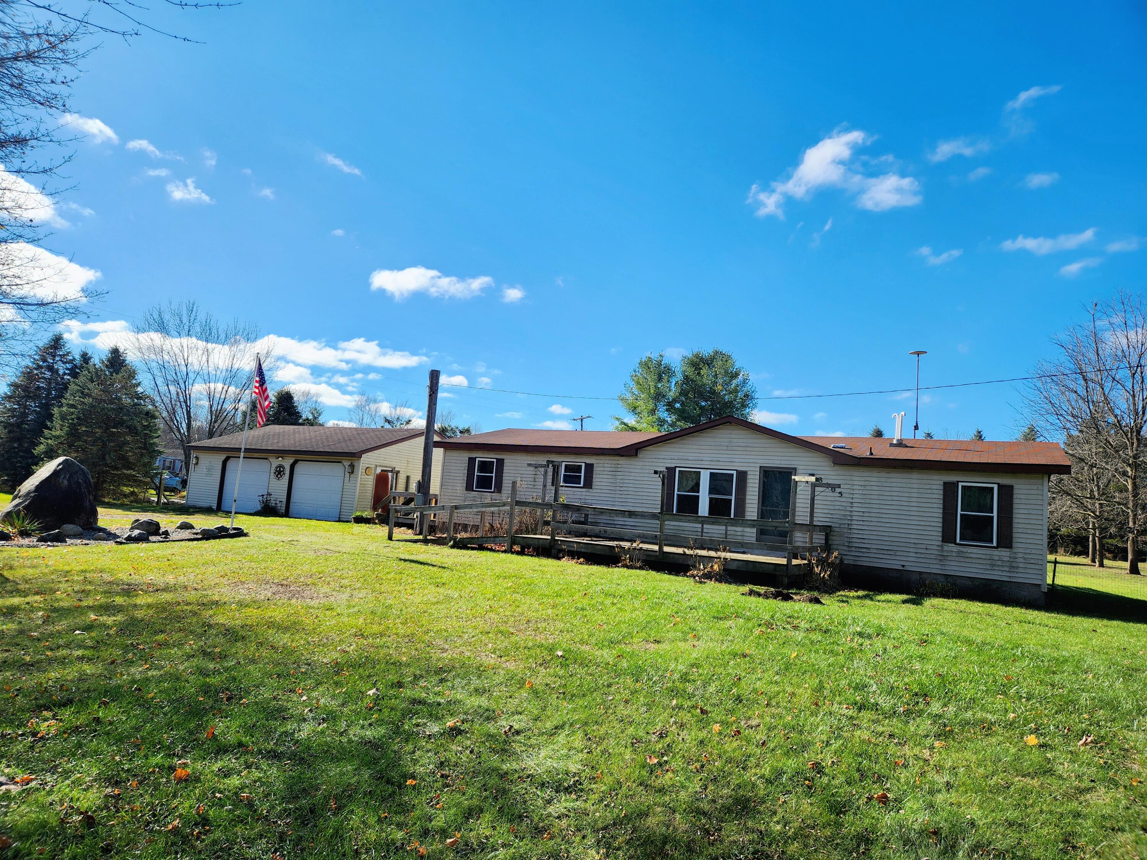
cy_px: 430
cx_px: 574
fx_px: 762
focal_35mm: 23
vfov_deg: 58.9
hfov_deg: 73.9
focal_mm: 5.4
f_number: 1.8
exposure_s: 1/2000
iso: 20
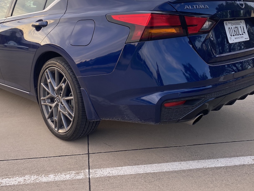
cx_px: 116
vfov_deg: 37.2
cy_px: 60
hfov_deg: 48.9
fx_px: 279
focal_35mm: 38
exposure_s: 1/432
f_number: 1.8
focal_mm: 4.25
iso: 32
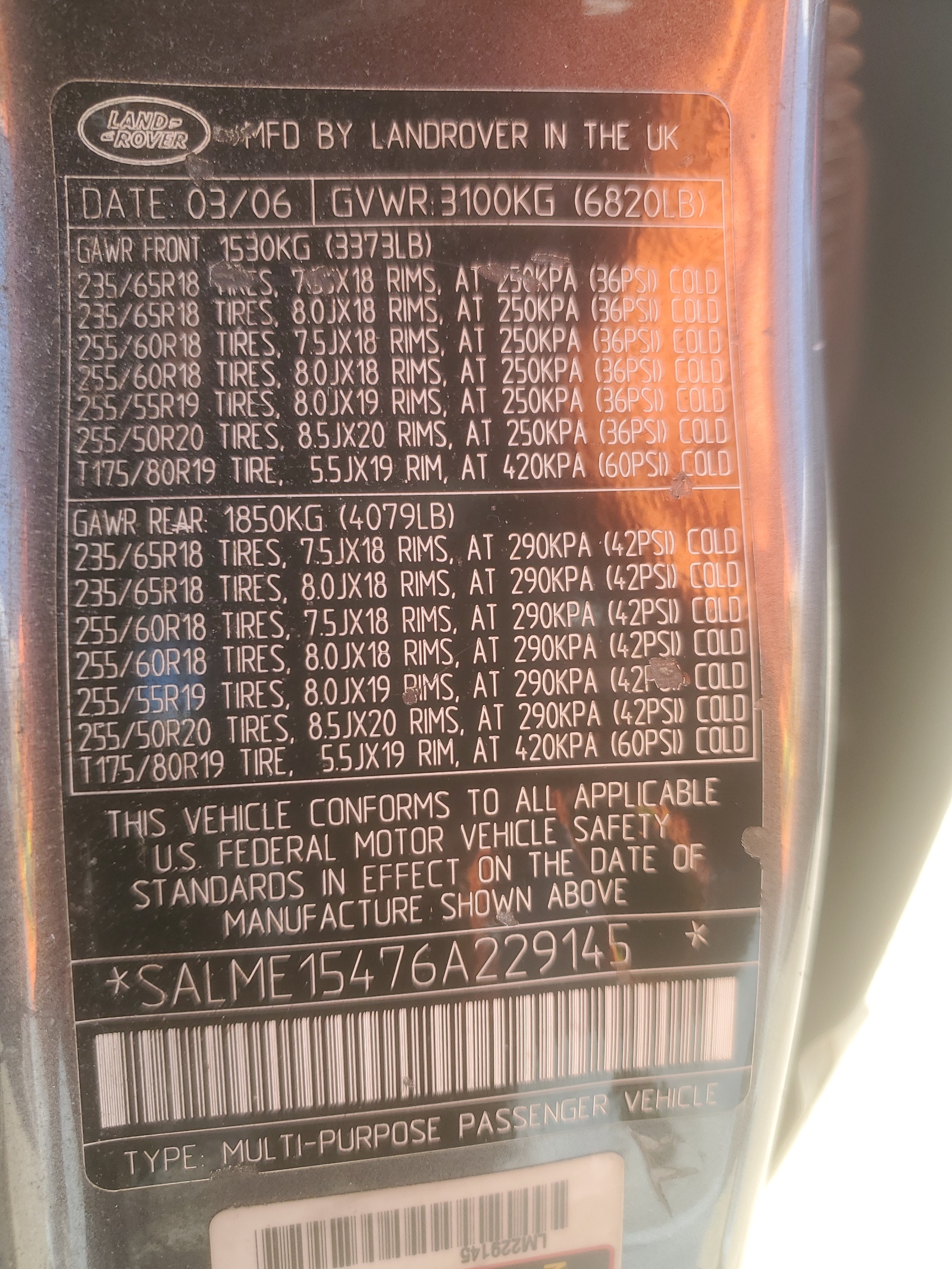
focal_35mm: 26
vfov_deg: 67.3
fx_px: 953
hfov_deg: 53.1
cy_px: 634
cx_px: 476
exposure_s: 1/167
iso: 50
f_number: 1.5
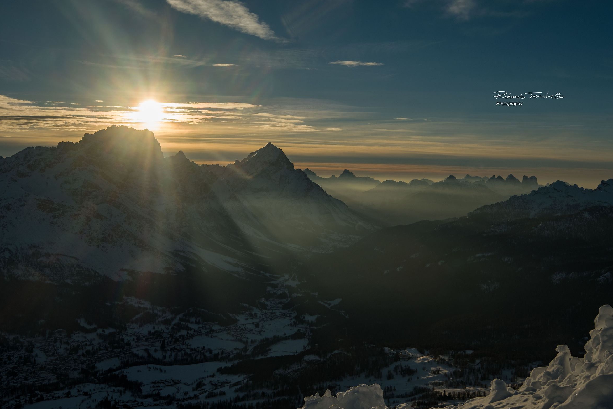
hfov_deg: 51.9
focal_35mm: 37
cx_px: 310
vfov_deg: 35.9
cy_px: 200
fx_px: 630
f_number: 13
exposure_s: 1/2000
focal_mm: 24
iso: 200
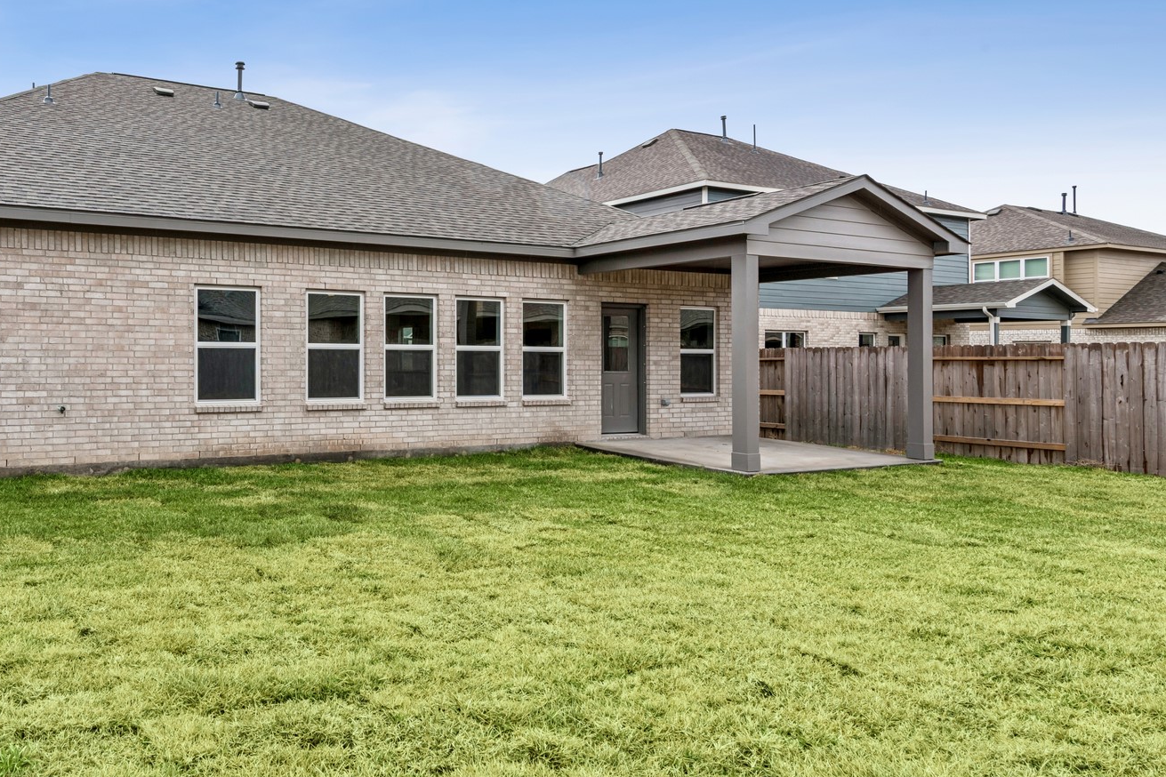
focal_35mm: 25
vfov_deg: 51.0
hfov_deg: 67.7
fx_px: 810
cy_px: 322
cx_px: 315
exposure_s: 1/100
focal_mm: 16
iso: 100
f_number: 9
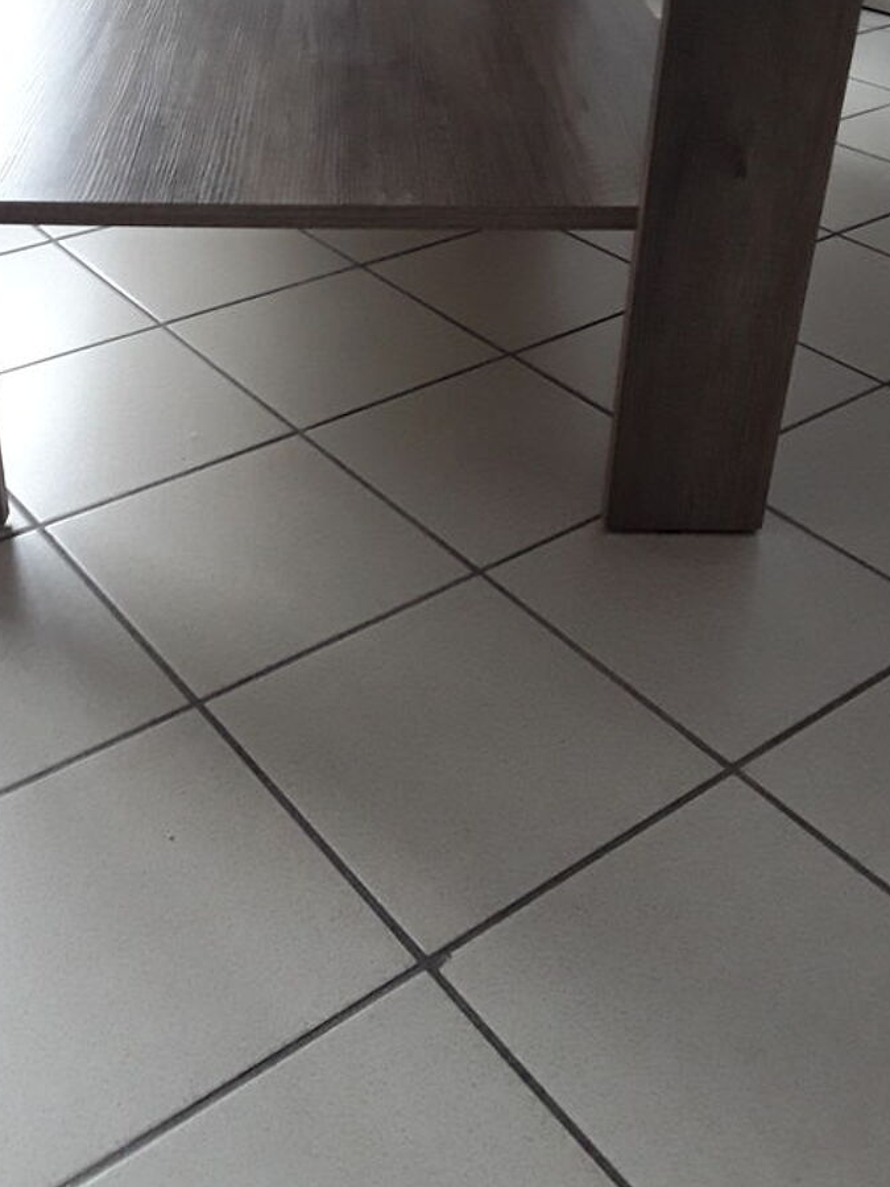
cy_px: 380
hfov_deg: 35.7
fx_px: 1371
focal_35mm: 40
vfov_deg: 46.0
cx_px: 324
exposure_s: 1/17
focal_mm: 2.91
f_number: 1.9
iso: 160
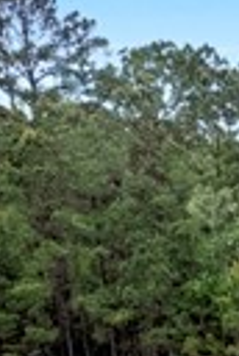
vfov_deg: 9.5
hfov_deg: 5.8
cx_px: 1084
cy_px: 911
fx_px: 1842
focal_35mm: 186
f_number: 2.8
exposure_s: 1/1000
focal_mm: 8.38
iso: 150
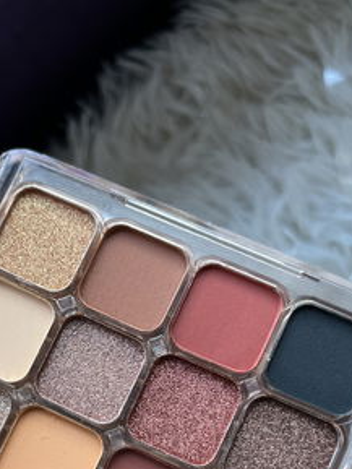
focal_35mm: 48
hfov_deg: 30.1
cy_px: 407
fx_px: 650
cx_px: 115
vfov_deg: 37.5
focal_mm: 5.1
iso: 125
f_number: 1.6
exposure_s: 1/121
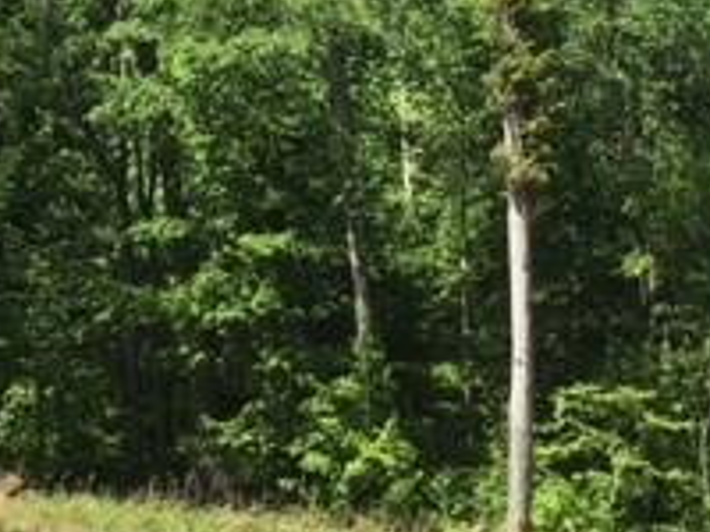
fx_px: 1907
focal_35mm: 93
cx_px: 479
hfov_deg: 21.0
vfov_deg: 15.9
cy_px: 248
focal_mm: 4.15
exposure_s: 1/793
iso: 25
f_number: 2.2
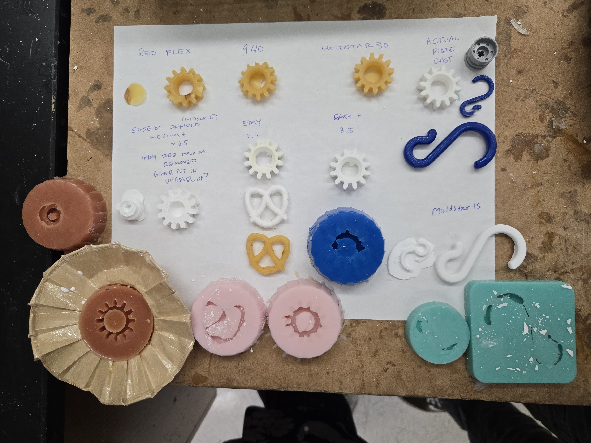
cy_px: 222
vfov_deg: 58.9
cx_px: 296
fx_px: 393
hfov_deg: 73.9
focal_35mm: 23
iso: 125
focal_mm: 5.4
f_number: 1.8
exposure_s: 1/180
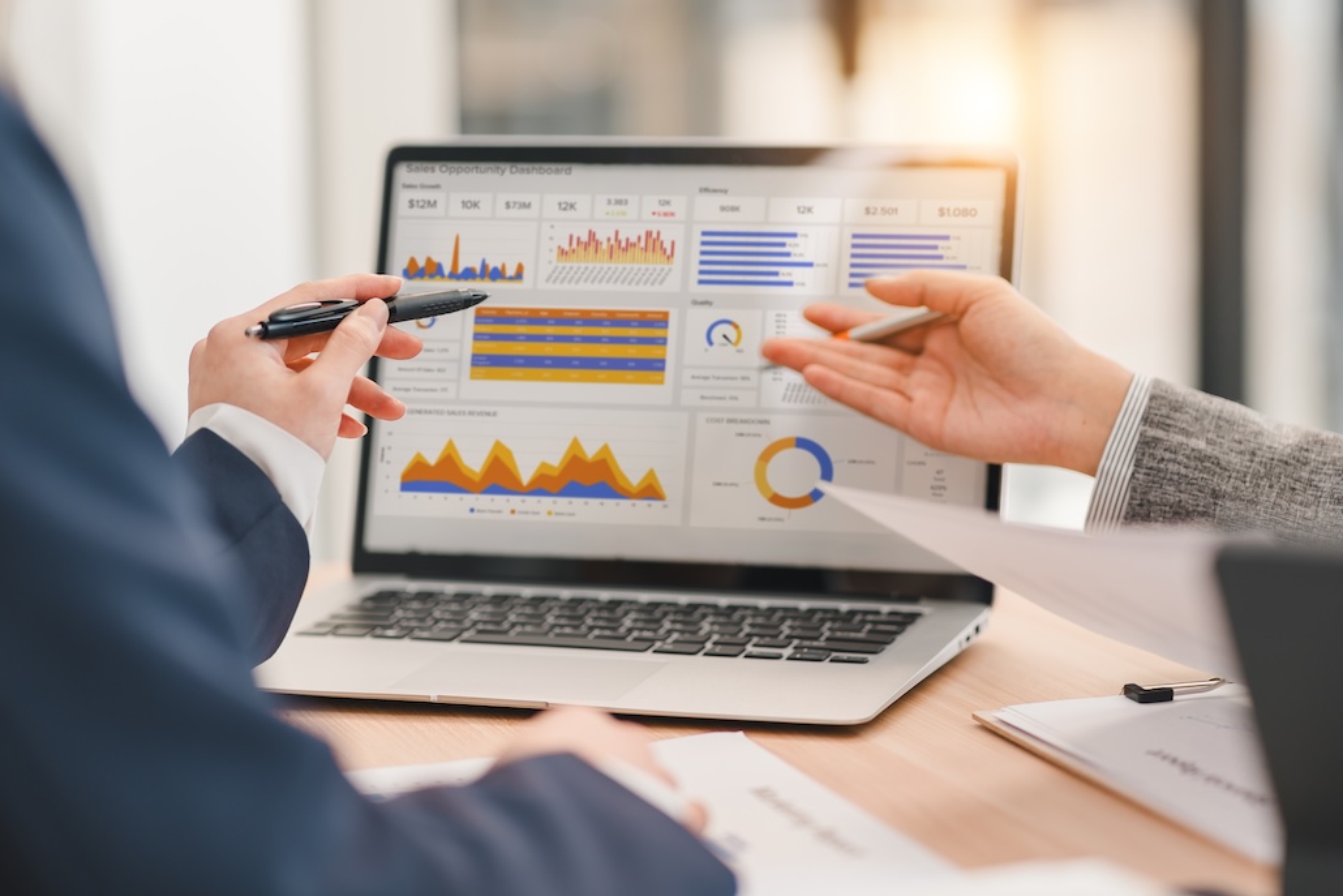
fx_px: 3694
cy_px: 385
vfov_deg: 13.8
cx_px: 669
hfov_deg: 20.6
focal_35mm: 99
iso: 125
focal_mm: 85
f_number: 2
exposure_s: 1/250
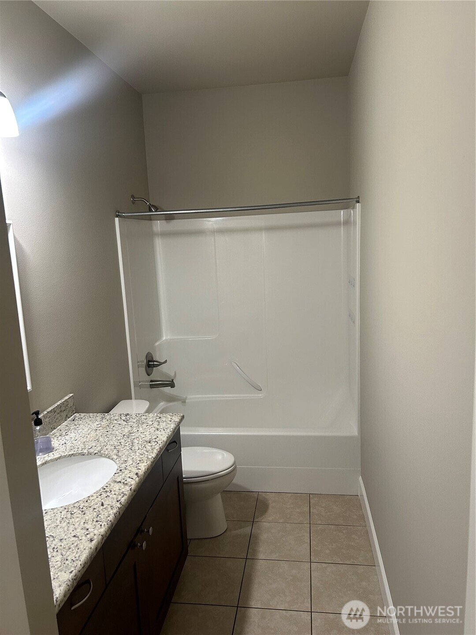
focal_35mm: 26
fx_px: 477
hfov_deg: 53.1
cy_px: 318
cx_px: 238
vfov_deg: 67.3
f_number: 1.5
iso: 125
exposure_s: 1/60
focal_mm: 5.7
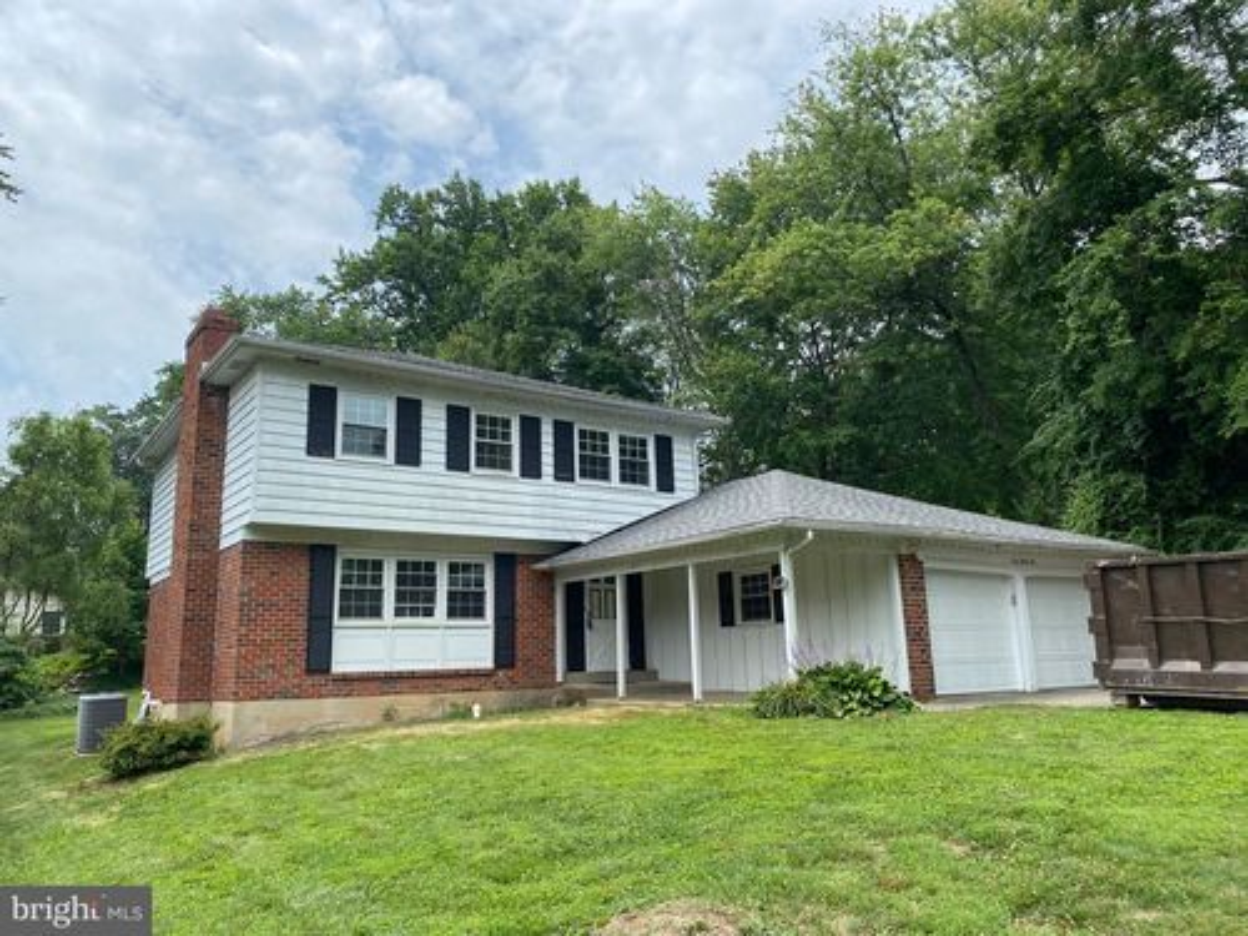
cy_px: 468
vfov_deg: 53.1
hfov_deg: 67.3
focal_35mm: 26
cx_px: 624
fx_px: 937
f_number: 1.8
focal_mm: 4.25
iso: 32
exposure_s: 1/2268
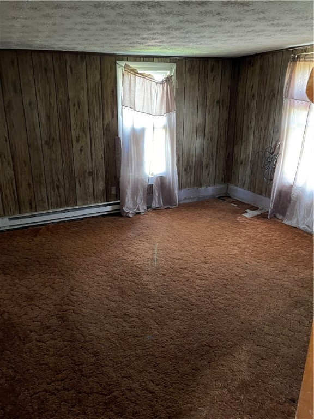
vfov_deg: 67.3
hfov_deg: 53.1
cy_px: 210
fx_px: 314
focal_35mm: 26
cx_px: 157
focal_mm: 5.1
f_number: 1.6
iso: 640
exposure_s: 1/33
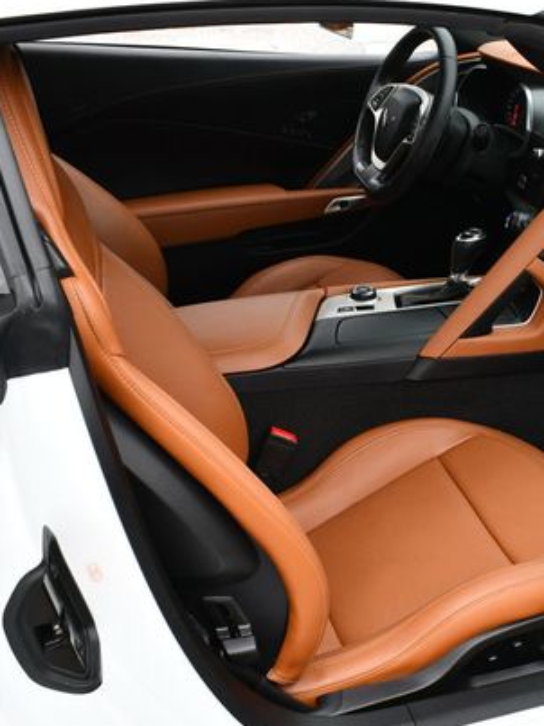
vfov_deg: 34.9
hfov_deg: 25.9
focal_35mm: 55
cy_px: 375
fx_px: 1153
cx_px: 458
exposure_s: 1/250
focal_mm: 18
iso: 250
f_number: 5.6
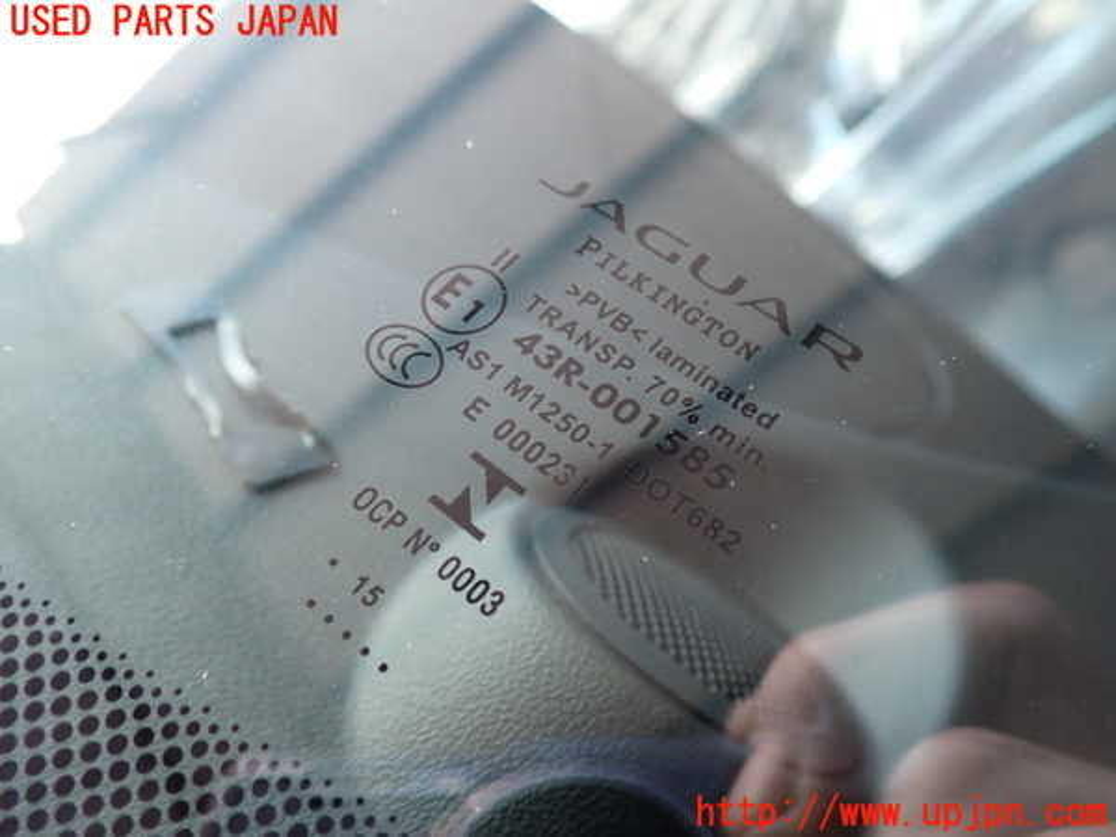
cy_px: 418
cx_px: 558
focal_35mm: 30
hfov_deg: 60.0
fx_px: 967
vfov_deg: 46.8
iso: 160
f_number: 2.3
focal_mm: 5.4
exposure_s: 1/60
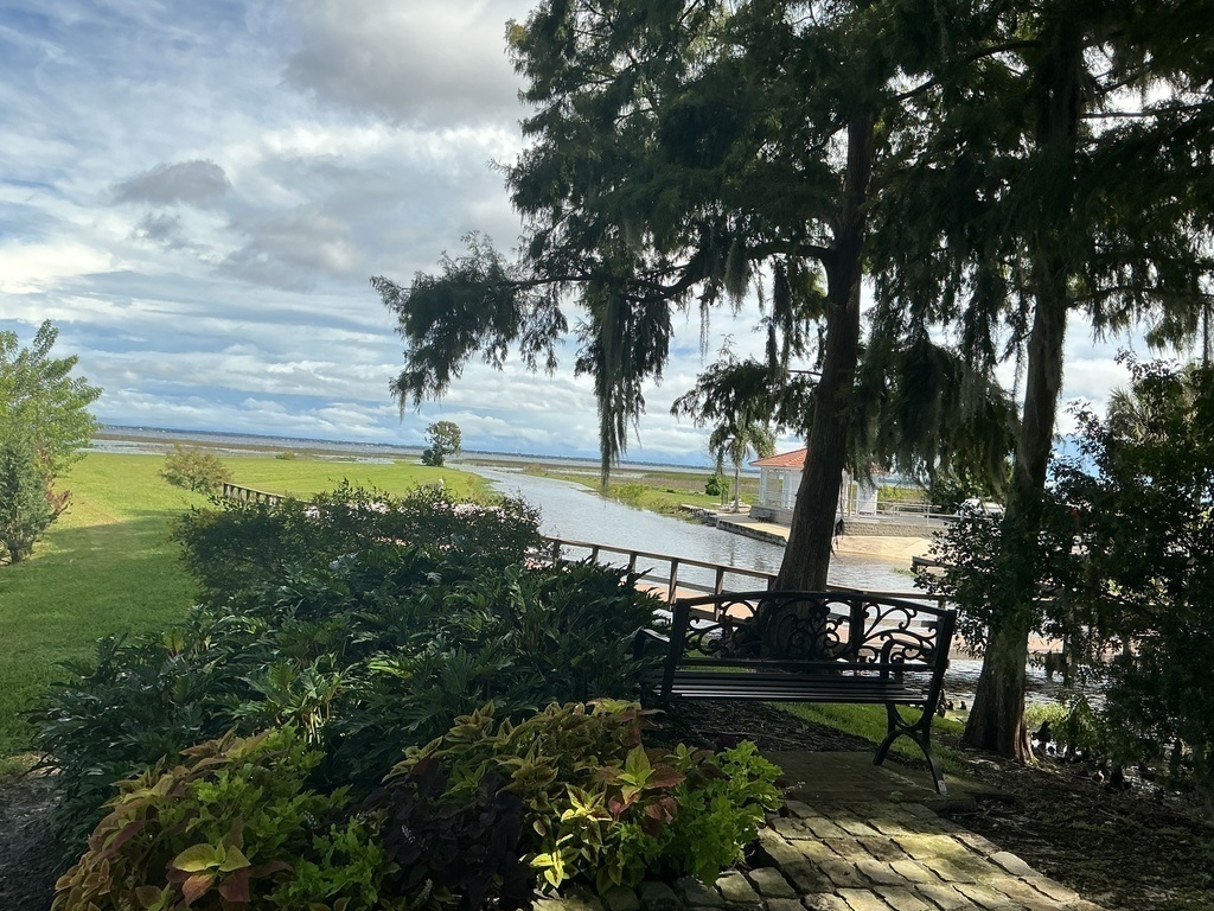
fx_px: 1017
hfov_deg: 61.7
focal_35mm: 29
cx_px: 607
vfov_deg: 48.2
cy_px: 456
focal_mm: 3
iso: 25
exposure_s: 1/1626
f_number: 1.8
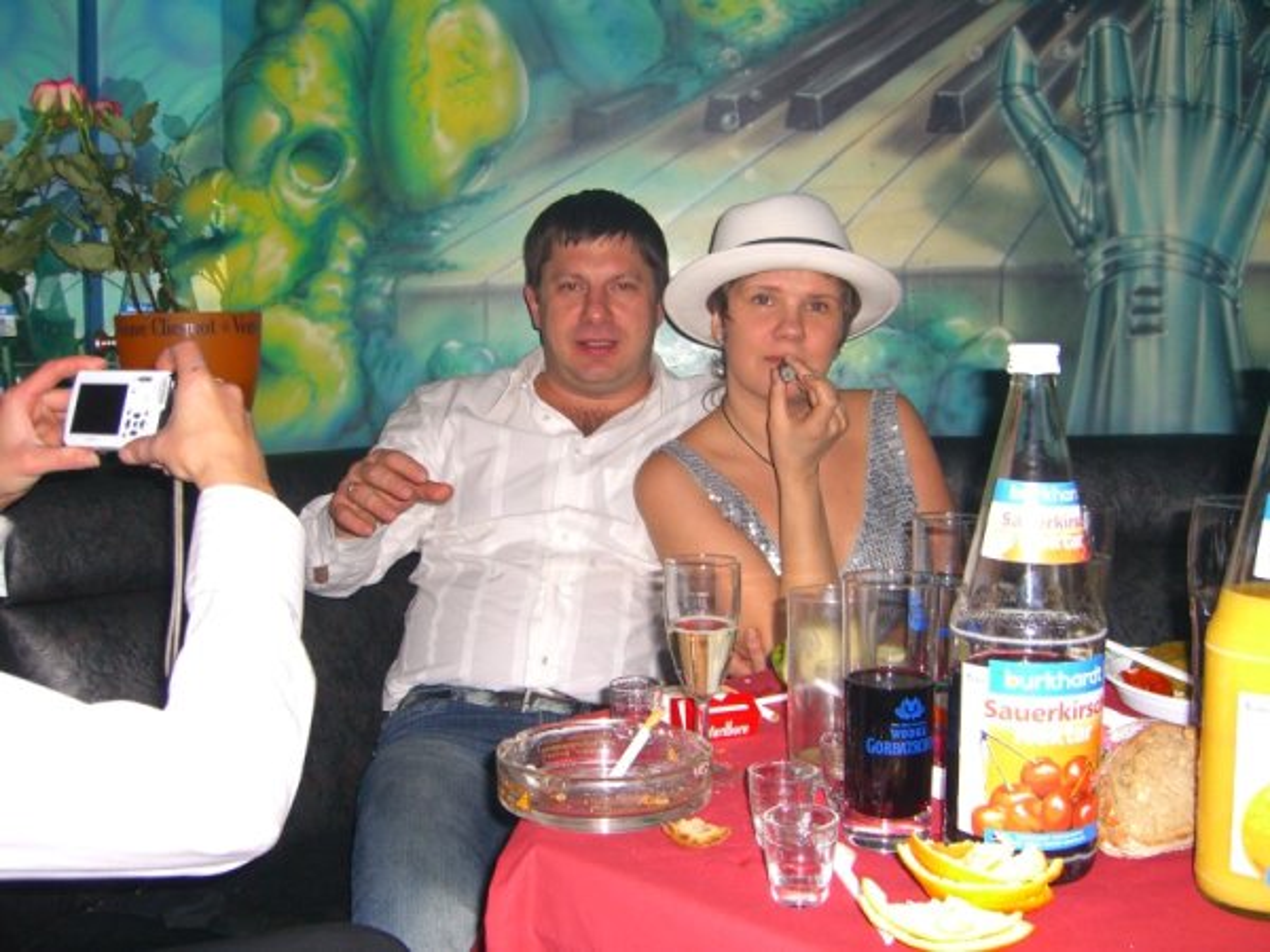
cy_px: 476
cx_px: 635
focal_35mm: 38
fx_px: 1394
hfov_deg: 49.0
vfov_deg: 37.7
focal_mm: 7.9
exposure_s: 1/60
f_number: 2.8
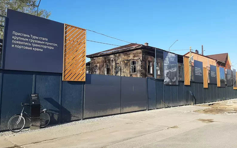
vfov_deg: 44.5
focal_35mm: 28
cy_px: 66
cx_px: 119
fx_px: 181
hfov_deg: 66.5
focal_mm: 3.93
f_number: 1.7
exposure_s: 1/1560
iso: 40
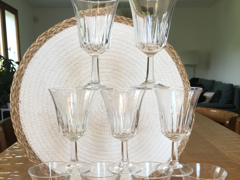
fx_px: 270
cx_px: 119
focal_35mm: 39
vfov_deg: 36.3
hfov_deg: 47.9
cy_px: 124
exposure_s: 1/50
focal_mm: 4.15
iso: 25
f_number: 2.2
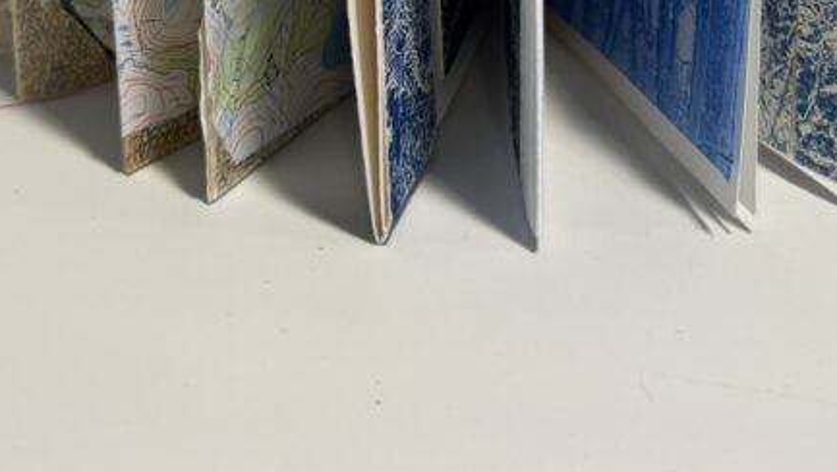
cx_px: 476
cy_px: -248
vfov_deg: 16.4
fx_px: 1488
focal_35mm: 67
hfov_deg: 31.4
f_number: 1.6
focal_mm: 5.96
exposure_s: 1/100
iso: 80
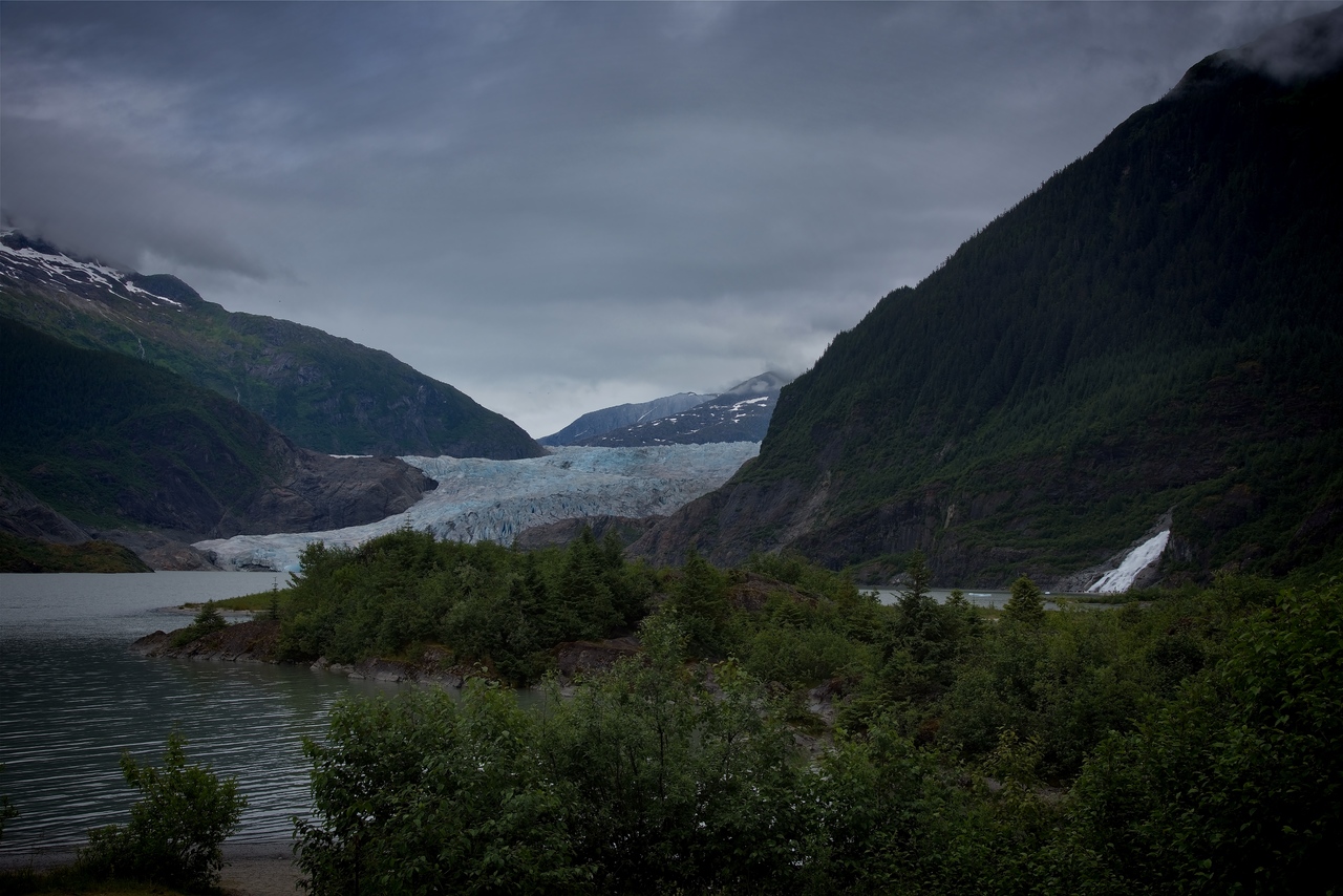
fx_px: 1418
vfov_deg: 35.1
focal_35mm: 38
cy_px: 448
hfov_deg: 50.7
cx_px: 672
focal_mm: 38
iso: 100
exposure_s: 1/400
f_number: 10
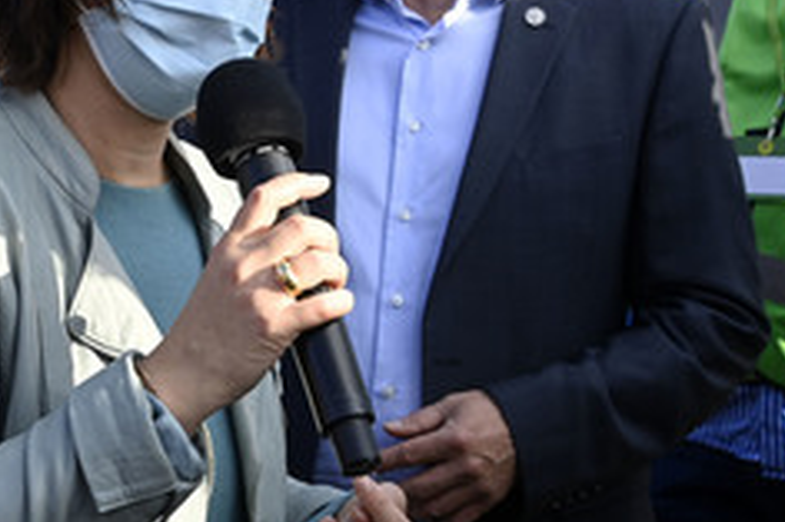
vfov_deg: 12.8
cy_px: 213
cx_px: 228
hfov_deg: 19.0
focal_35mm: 107
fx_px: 2331
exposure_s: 1/800
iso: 1600
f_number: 10
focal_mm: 56
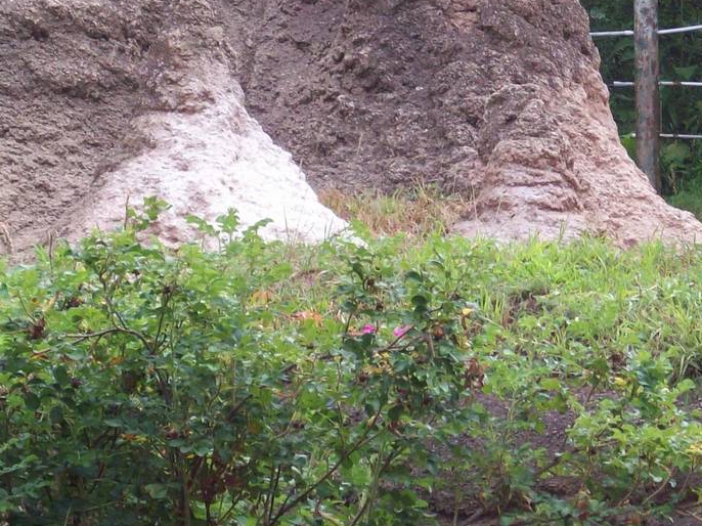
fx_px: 5251
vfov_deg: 5.7
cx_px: 525
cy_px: 131
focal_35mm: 259
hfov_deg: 7.6
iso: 80
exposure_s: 1/91.5
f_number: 5.2
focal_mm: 18.6
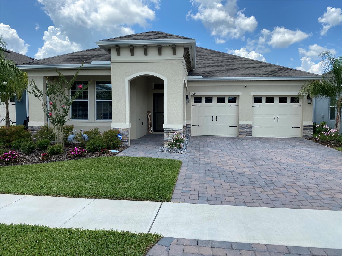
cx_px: 171
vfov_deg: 53.1
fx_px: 257
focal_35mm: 26
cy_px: 128
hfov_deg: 67.3
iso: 32
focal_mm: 4.25
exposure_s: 1/1866
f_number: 1.8
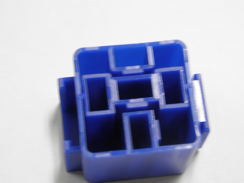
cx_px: 130
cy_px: 101
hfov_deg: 20.9
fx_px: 663
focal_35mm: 94
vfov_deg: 15.7
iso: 200
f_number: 3.9
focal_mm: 15.2
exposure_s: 1/15
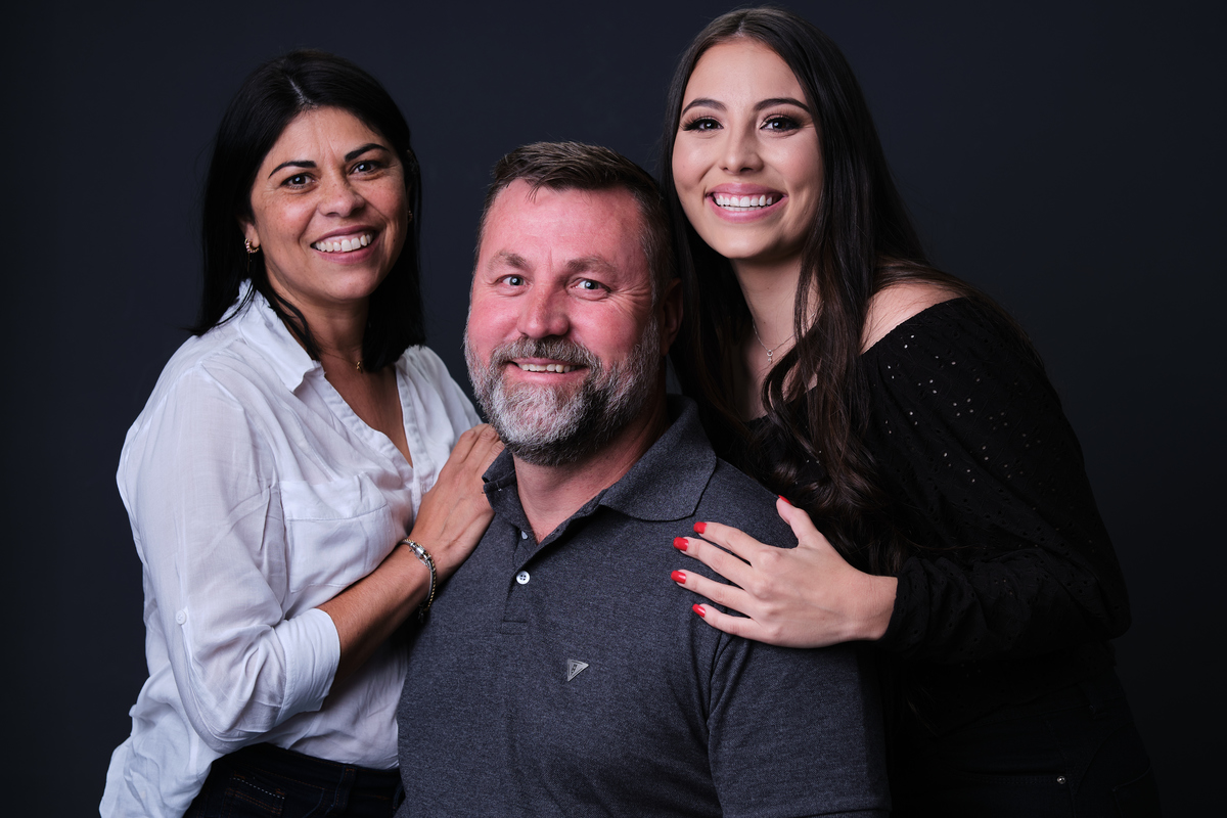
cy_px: 409
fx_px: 2556
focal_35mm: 75
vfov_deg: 18.2
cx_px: 614
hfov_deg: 27.0
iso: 160
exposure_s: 1/160
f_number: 3.6
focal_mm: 50
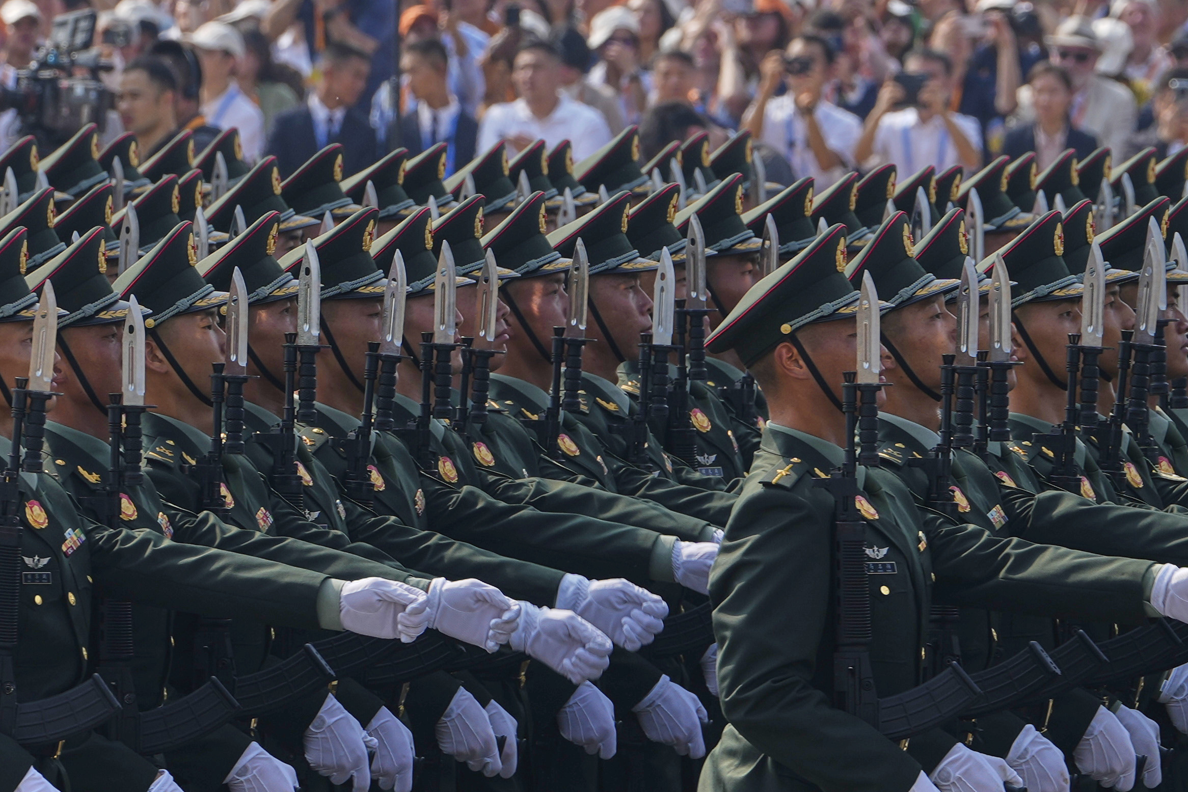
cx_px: 301
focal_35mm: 652
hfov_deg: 3.2
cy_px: 77
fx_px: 21516
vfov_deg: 2.1
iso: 50
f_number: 6.3
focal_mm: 176
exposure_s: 1/320
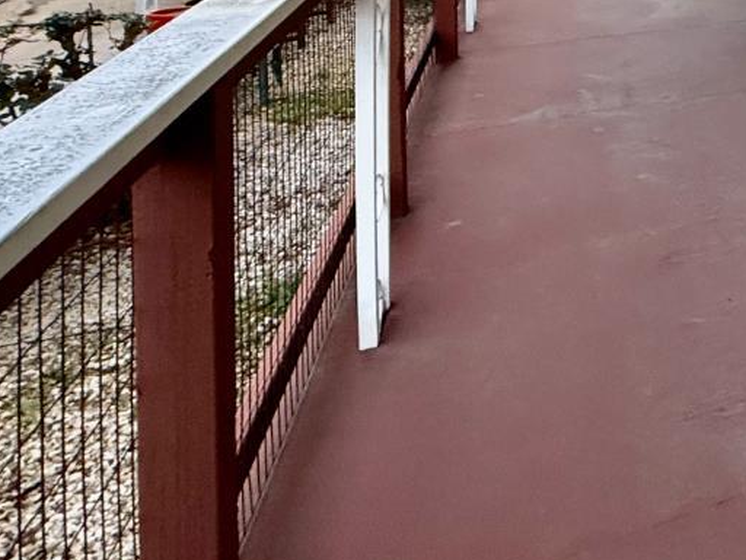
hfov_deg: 32.0
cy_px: -186
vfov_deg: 28.3
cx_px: 1017
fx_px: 884
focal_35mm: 41
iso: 200
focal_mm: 2.22
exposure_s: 1/99
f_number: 2.2
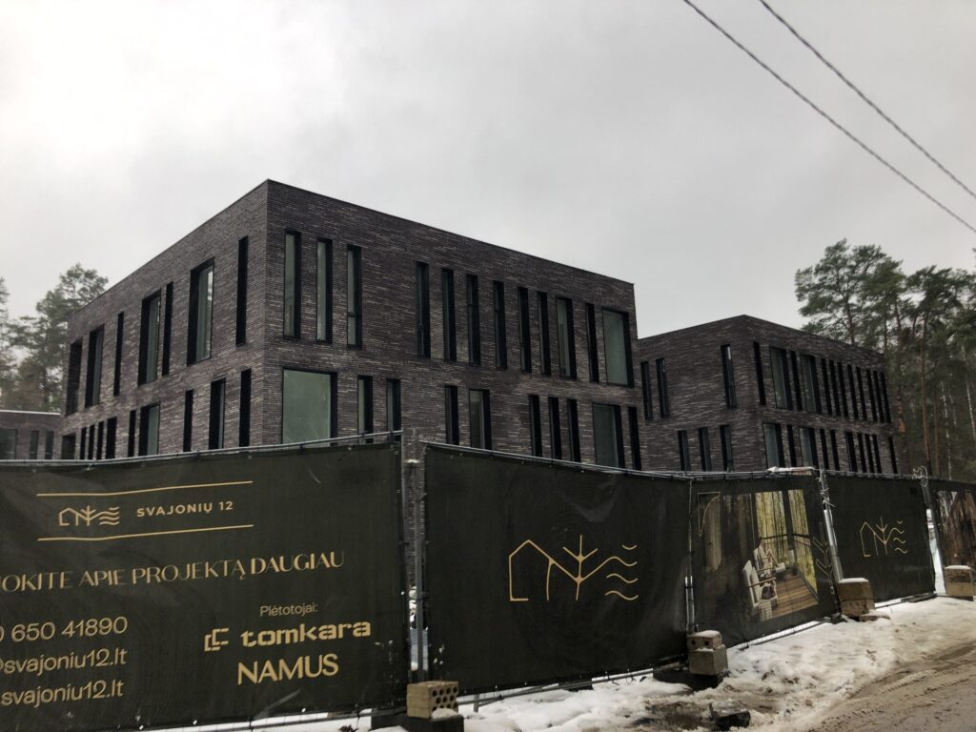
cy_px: 366
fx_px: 789
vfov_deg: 49.7
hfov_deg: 63.4
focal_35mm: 28
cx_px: 488
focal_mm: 4
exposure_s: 1/80
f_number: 1.8
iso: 32
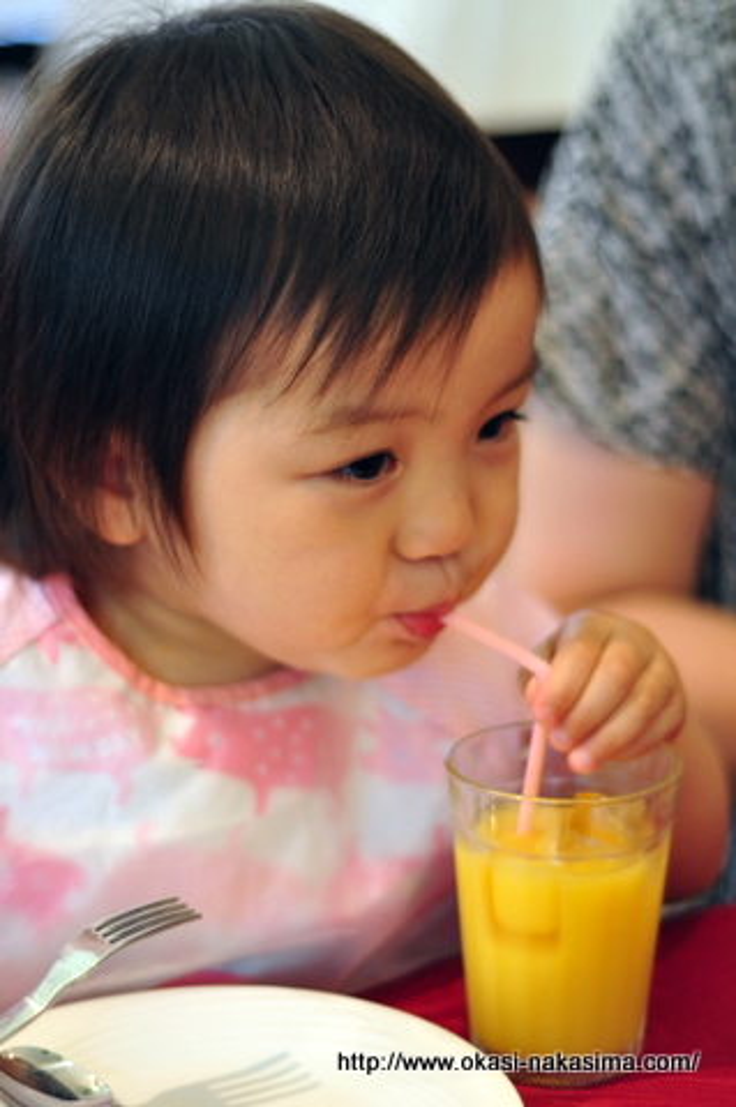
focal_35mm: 75
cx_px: 368
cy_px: 554
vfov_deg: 27.0
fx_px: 2305
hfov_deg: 18.1
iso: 500
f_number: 1.8
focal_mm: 50
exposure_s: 1/100
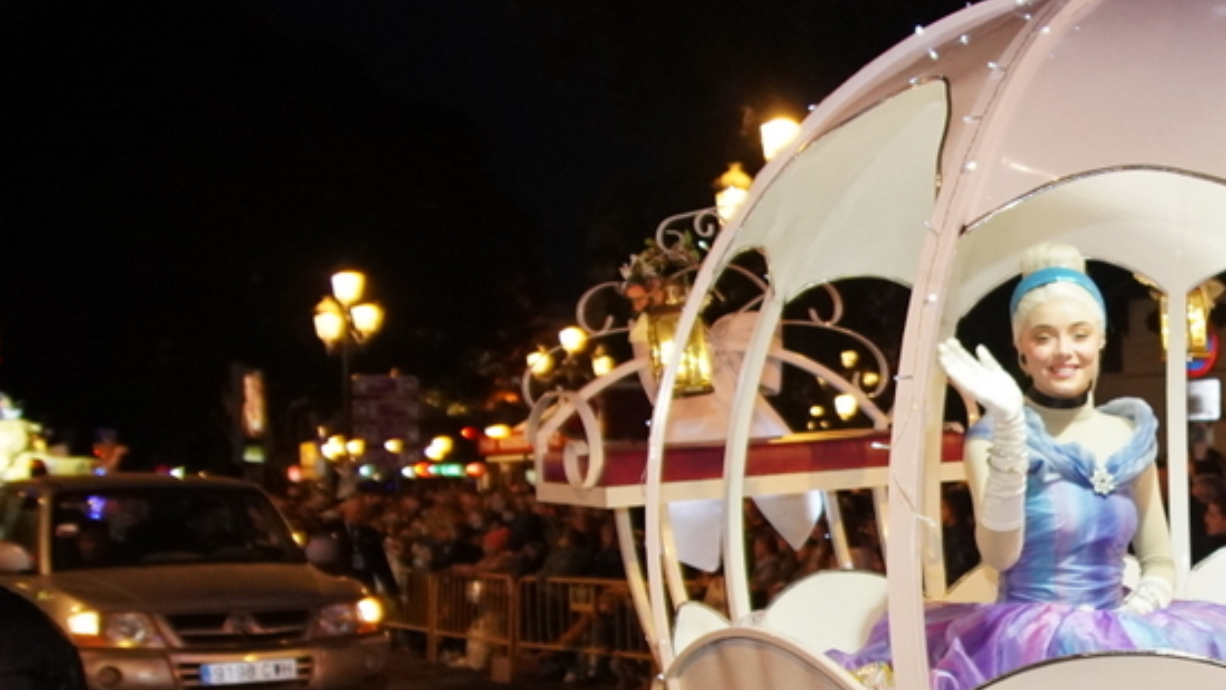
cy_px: 556
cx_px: 1217
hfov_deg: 34.5
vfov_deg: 21.6
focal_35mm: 55
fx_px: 1788
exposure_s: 1/160
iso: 2500
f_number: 2.8
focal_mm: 16
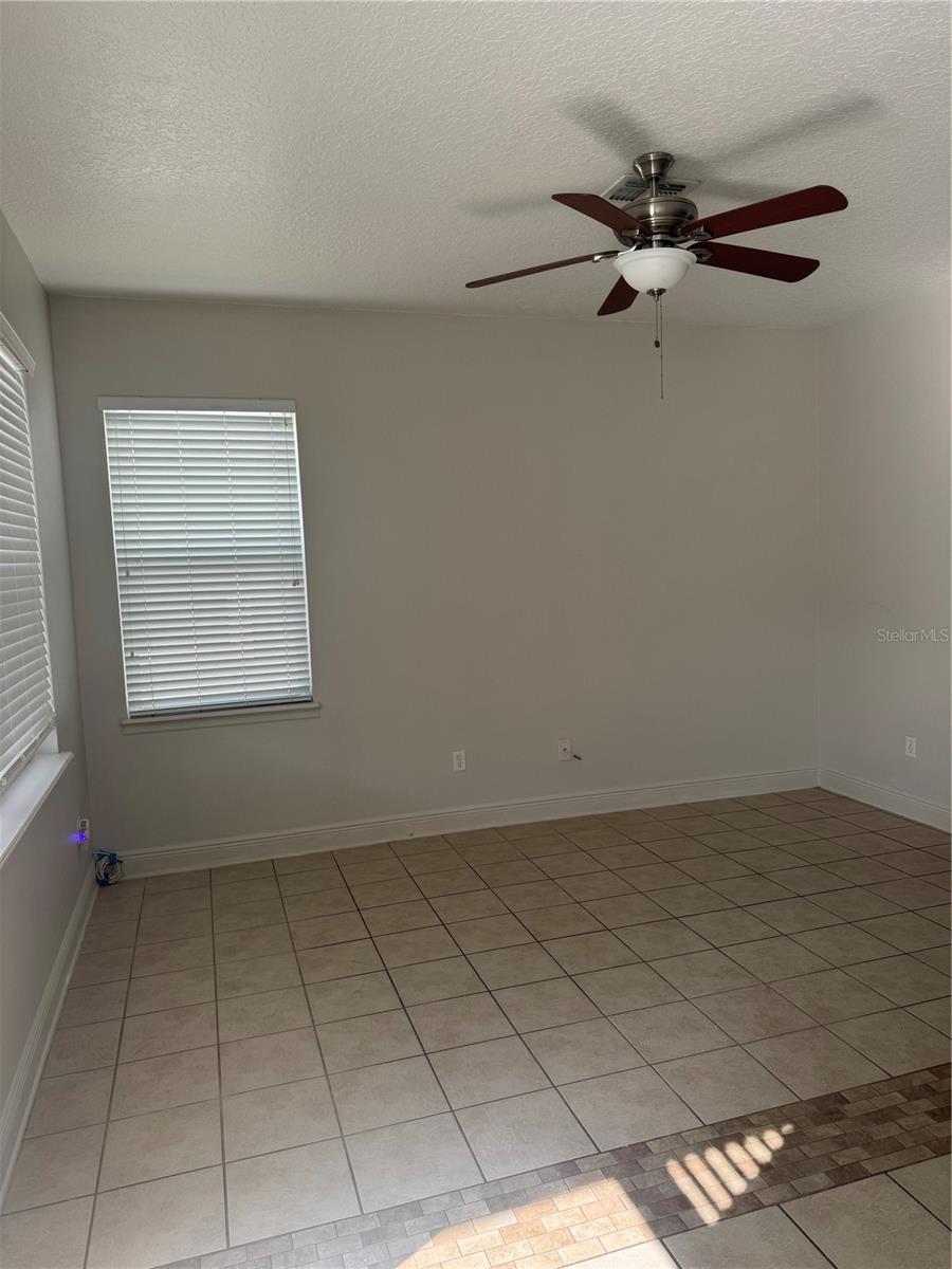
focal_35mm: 24
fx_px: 880
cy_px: 634
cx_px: 476
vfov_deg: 71.6
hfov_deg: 56.8
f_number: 1.78
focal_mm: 6.76
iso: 50
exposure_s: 1/121
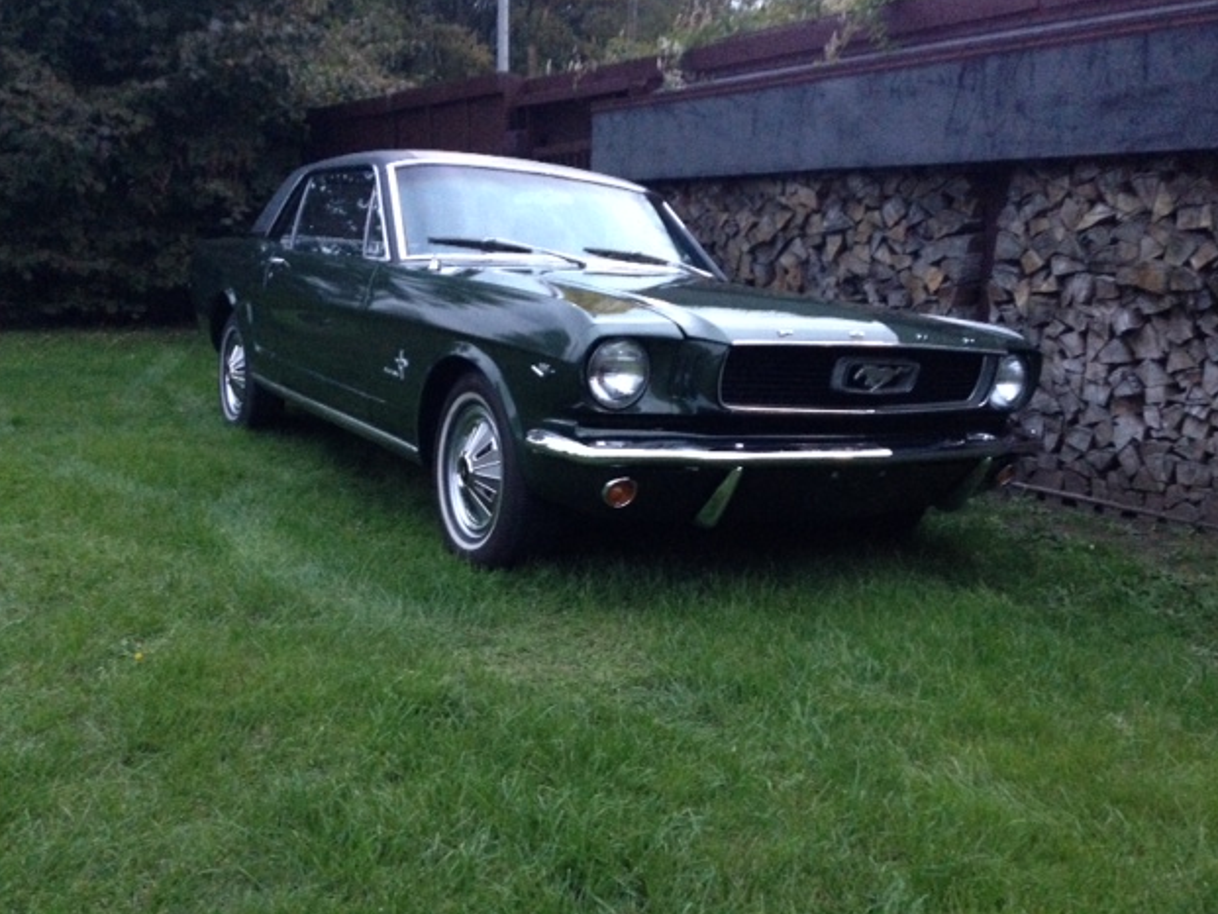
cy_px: 445
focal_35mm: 34
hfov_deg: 53.9
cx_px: 622
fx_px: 1197
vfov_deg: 41.8
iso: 640
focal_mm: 4.12
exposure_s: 1/15
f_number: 2.4
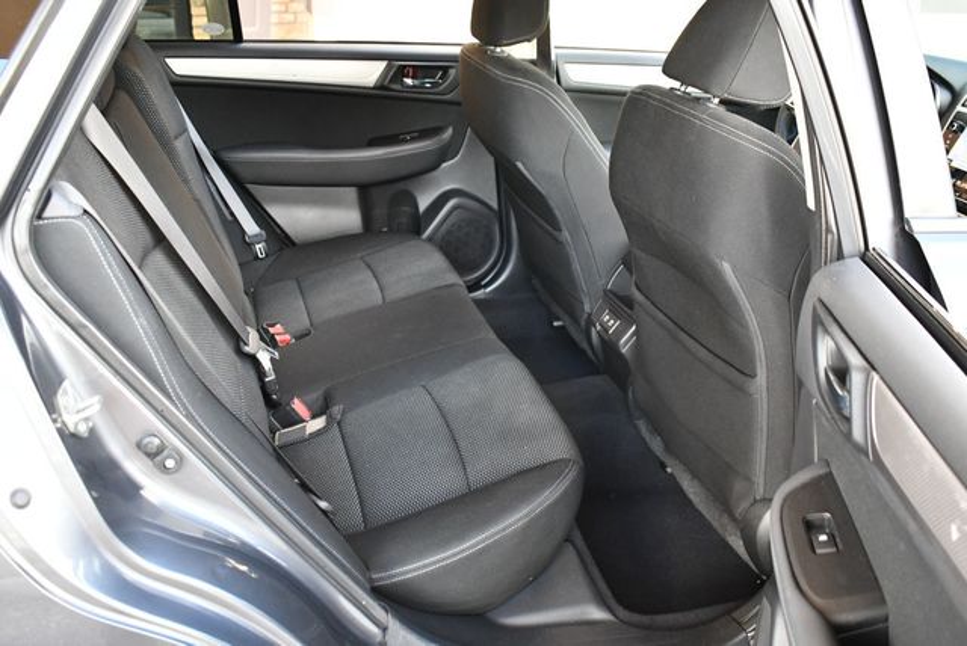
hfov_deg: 53.1
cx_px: 484
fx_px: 968
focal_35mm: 36
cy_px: 323
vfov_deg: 36.9
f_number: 3.5
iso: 1800
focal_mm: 18
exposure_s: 1/125
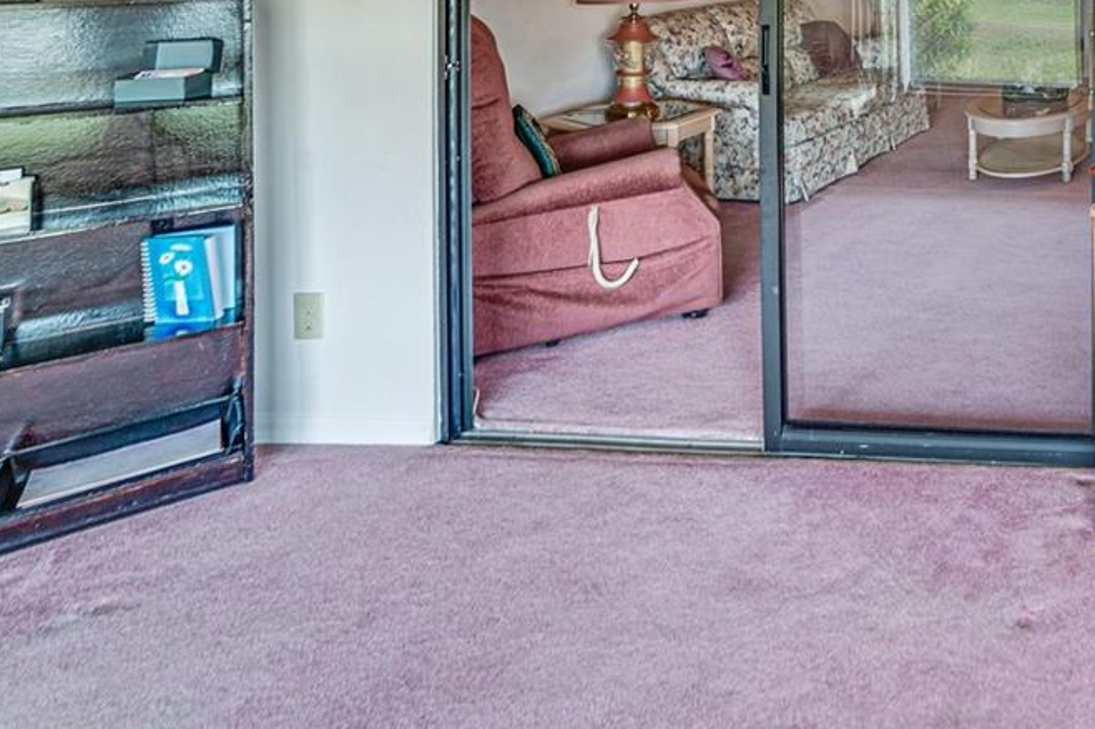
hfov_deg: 39.6
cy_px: -69
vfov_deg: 33.9
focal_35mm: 34
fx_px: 1034
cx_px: 1323
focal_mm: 14
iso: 160
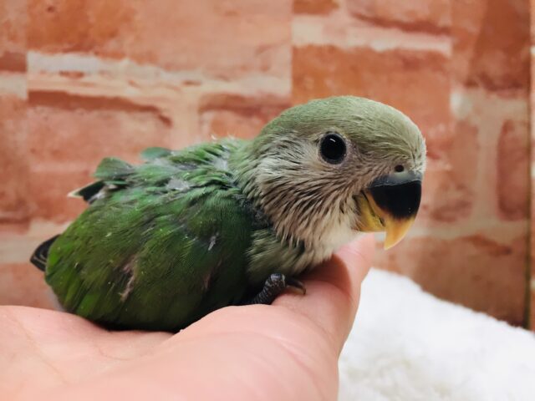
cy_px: 200
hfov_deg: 61.7
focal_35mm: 29
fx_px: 448
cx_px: 268
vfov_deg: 48.2
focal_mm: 4.15
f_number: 2.2
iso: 40
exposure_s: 1/30
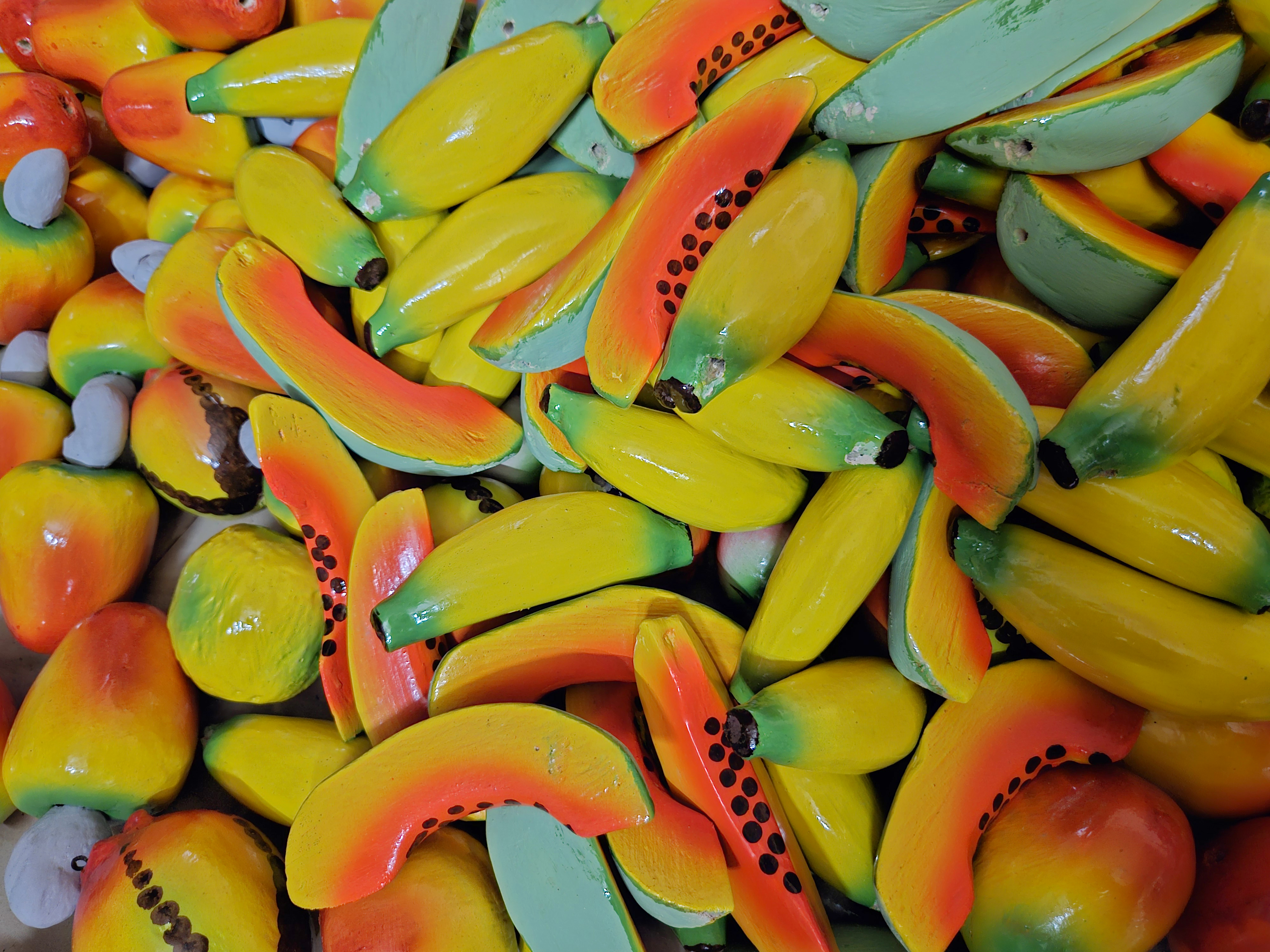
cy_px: 476
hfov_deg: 73.9
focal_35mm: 23
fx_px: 844
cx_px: 635
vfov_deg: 58.9
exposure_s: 1/50
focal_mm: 5.4
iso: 500
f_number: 1.8
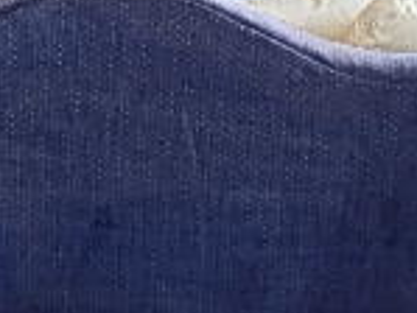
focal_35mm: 99
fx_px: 1194
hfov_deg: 19.7
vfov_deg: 13.3
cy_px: -268
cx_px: 129
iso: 125
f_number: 3
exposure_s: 1/30
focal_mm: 4
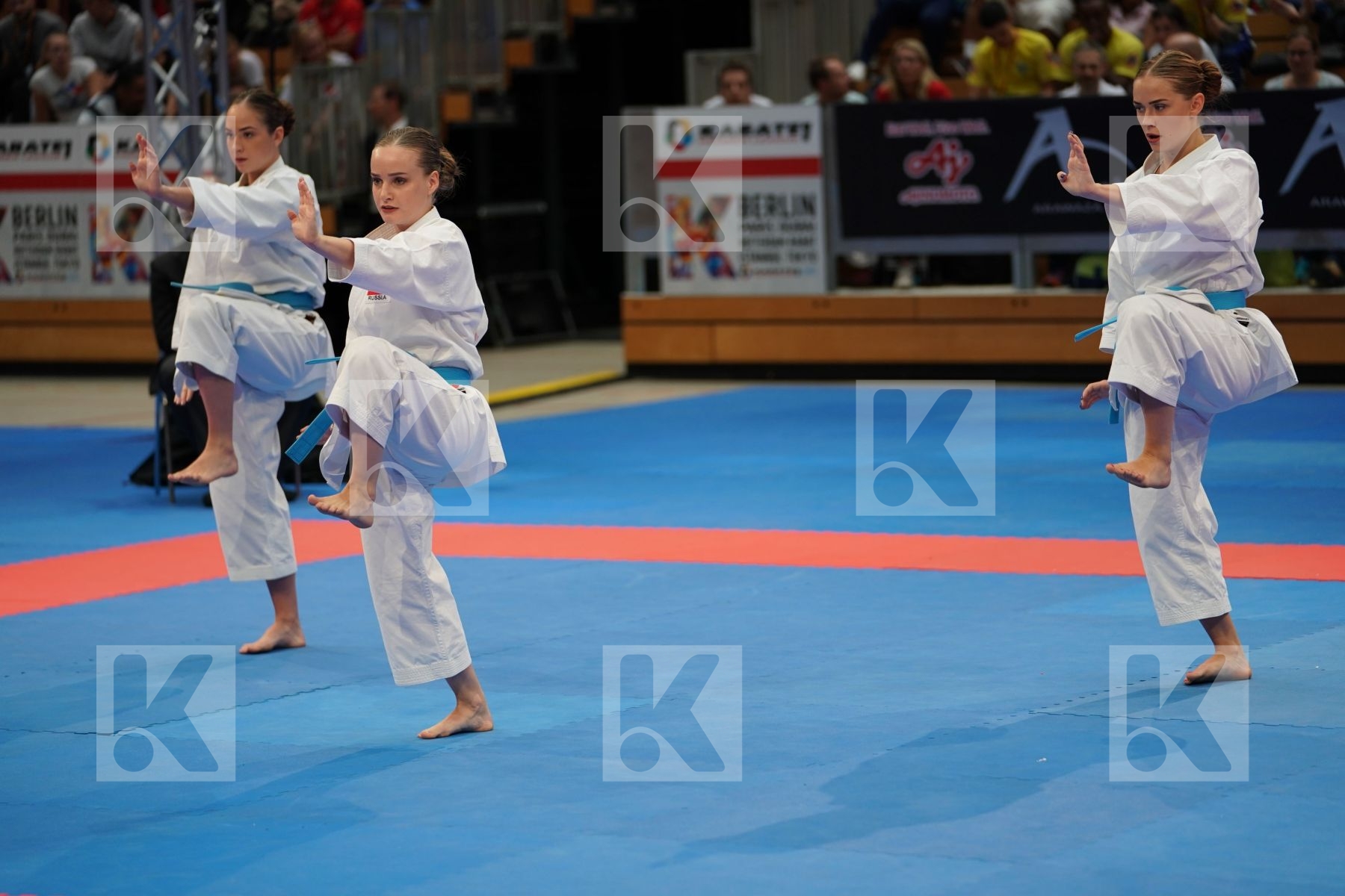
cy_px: 448
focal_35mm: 125
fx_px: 4670
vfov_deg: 11.0
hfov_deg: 16.4
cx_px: 672
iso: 800
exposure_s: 1/500
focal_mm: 125
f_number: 2.8
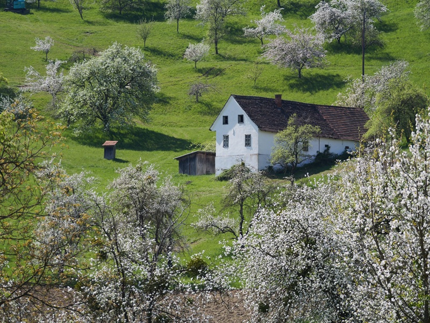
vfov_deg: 7.4
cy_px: 162
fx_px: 2484
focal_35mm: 200
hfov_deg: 9.9
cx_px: 215
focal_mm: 100
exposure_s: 1/500
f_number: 4
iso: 100
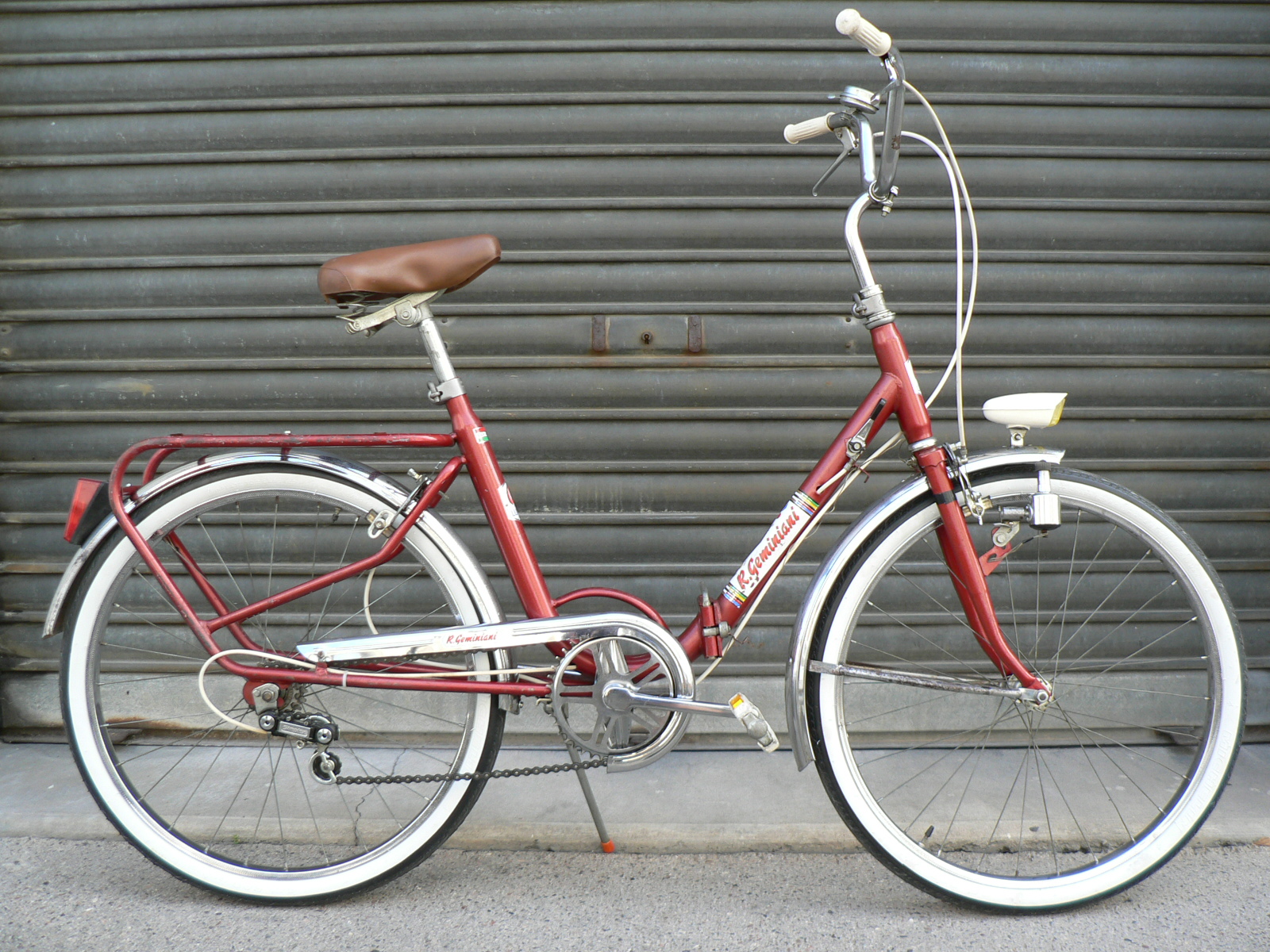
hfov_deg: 51.4
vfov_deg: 39.7
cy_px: 476
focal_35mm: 36
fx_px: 1321
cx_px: 635
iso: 80
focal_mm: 6
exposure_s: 1/60
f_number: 2.8
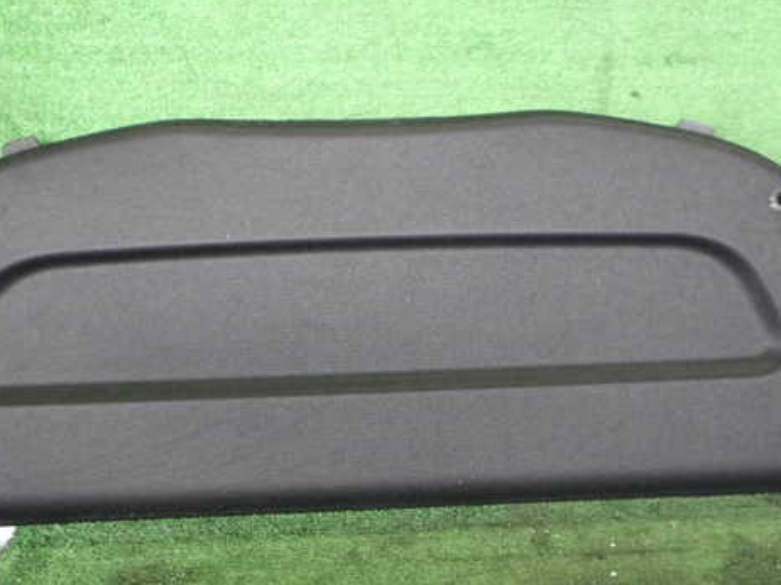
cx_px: 355
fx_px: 879
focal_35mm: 39
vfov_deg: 36.8
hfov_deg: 47.8
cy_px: 304
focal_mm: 5.4
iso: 320
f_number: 2.3
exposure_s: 1/30
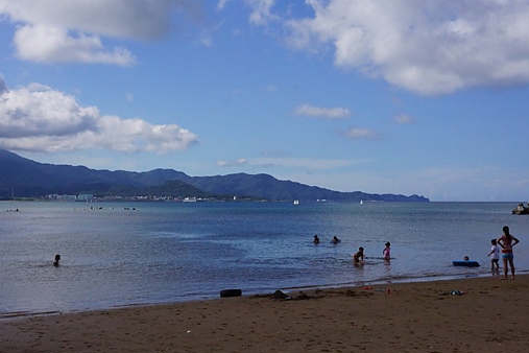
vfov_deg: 25.5
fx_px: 779
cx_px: 250
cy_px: 147
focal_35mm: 53
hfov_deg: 37.5
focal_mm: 28
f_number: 14
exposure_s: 1/3200
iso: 1600
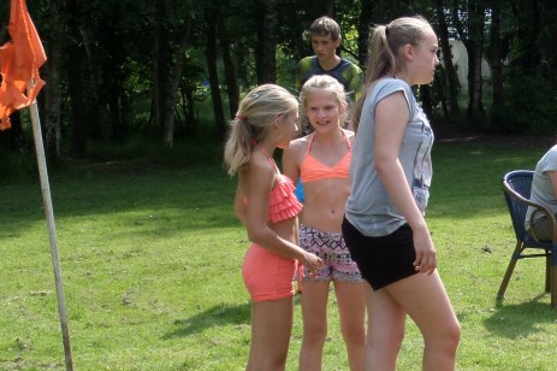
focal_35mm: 122
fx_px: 1886
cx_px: 597
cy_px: 232
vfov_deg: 11.2
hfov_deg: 16.3
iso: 80
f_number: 3.8
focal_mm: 8.7
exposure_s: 1/350
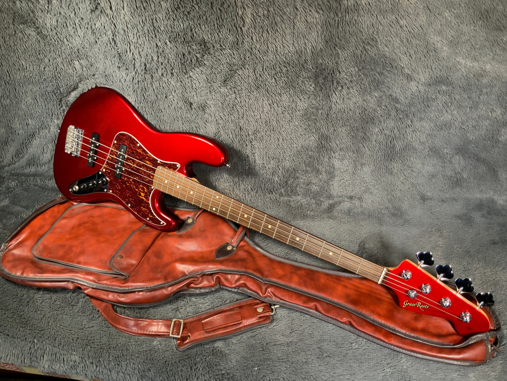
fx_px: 425
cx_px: 254
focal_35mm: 29
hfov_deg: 61.7
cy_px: 190
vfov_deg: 48.2
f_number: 1.8
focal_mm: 3
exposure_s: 1/78
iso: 64
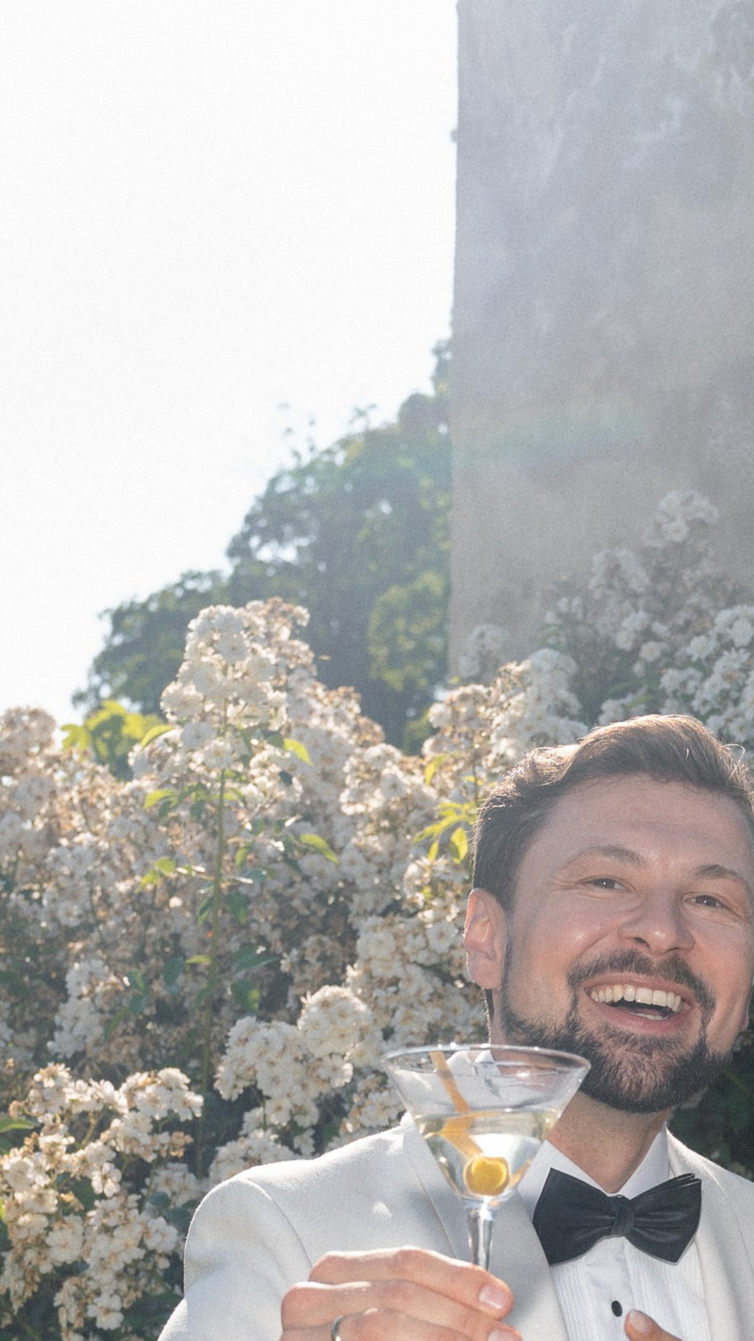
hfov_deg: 14.7
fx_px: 2916
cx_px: 579
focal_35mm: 82
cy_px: 1360
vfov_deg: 24.6
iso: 100
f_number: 5
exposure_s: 1/250
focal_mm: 31
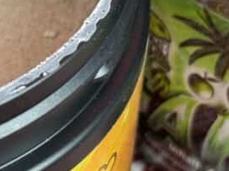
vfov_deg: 8.1
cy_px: 100
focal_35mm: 183
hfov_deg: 10.6
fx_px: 1209
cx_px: -77
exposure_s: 1/50
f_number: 1.78
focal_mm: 6.76
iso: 100
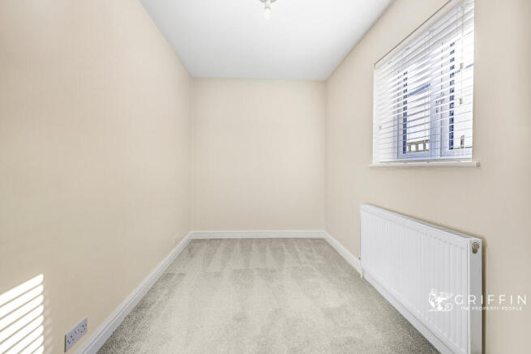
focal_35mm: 14
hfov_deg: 104.2
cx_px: 266
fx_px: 207
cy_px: 177
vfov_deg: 81.2
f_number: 2.8
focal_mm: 14
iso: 100
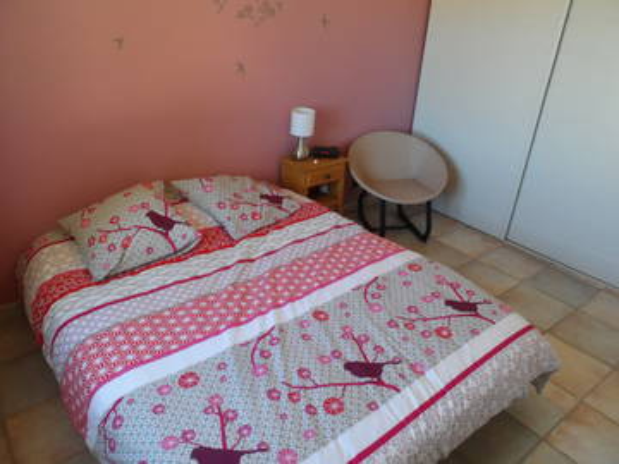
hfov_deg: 71.6
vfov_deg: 56.8
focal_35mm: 24
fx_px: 429
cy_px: 232
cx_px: 310
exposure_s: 1/30
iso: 240
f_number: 3.2
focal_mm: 4
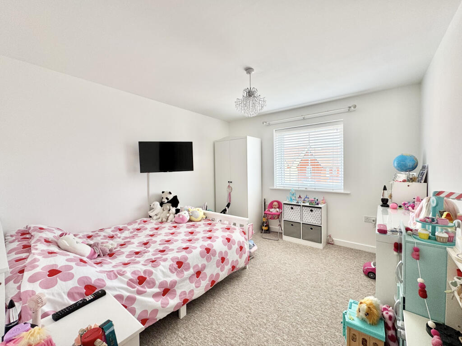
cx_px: 231
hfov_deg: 102.1
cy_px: 173
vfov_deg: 85.7
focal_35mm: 14
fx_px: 187
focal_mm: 2.22
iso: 64
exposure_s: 1/99
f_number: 2.2
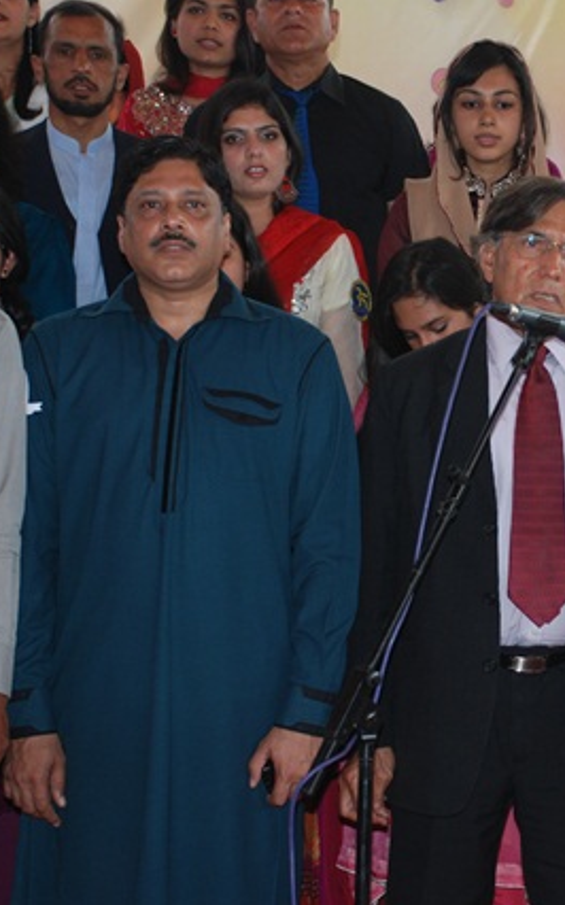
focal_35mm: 115
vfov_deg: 18.1
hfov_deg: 11.3
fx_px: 2835
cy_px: 452
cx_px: 546
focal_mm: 50
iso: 250
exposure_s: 1/80
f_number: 8
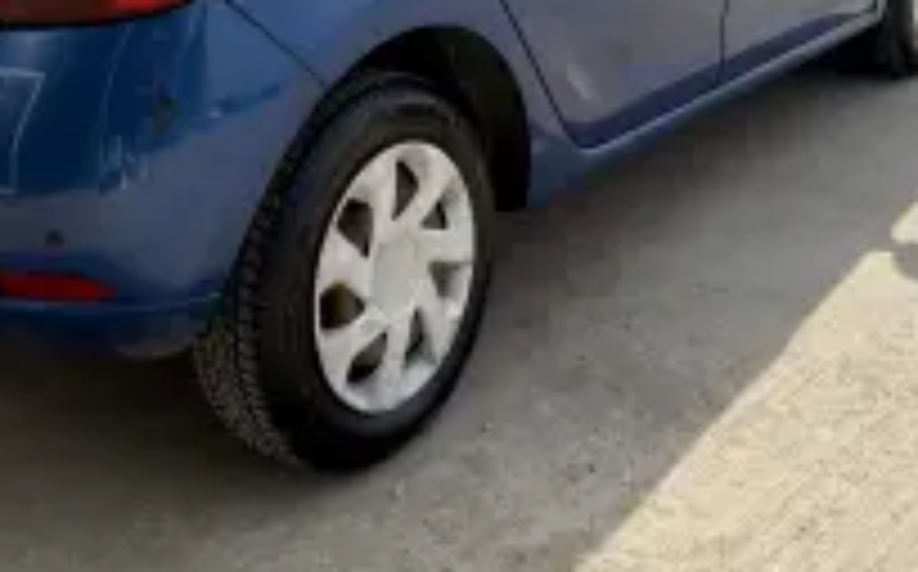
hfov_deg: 43.2
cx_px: 243
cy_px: -14
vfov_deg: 26.8
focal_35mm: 45
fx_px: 1125
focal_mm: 6.76
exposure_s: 1/6897
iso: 80
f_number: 1.78
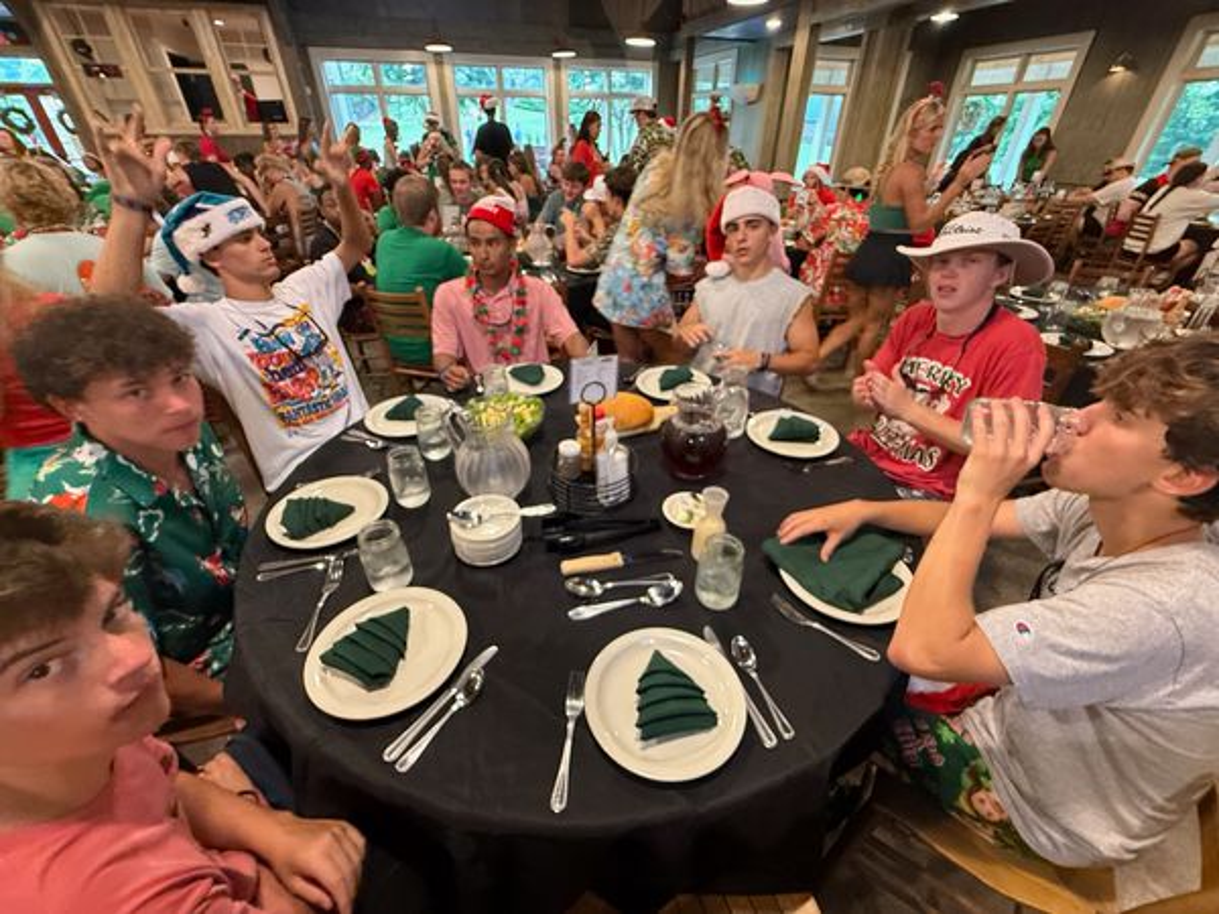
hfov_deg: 102.1
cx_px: 610
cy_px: 457
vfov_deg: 85.7
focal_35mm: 14
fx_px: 493
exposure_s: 1/60
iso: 500
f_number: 2.2
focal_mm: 2.22
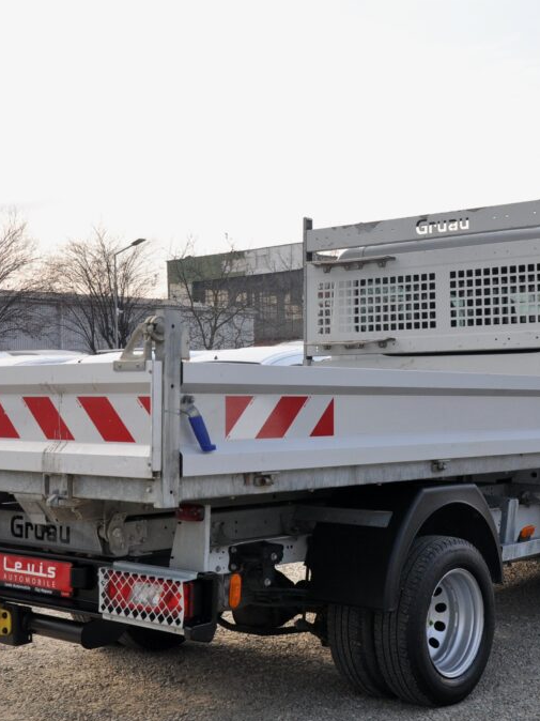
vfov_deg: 35.1
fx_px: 1139
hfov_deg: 26.7
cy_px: 362
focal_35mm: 55
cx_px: 297
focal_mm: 25
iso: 500
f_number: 8
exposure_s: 1/250
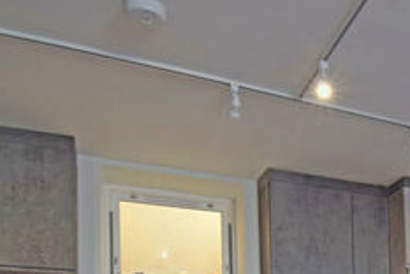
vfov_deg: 25.8
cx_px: 440
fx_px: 513
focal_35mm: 45
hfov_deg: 37.3
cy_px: 352
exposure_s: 1/50
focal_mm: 10
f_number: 6.3
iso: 640
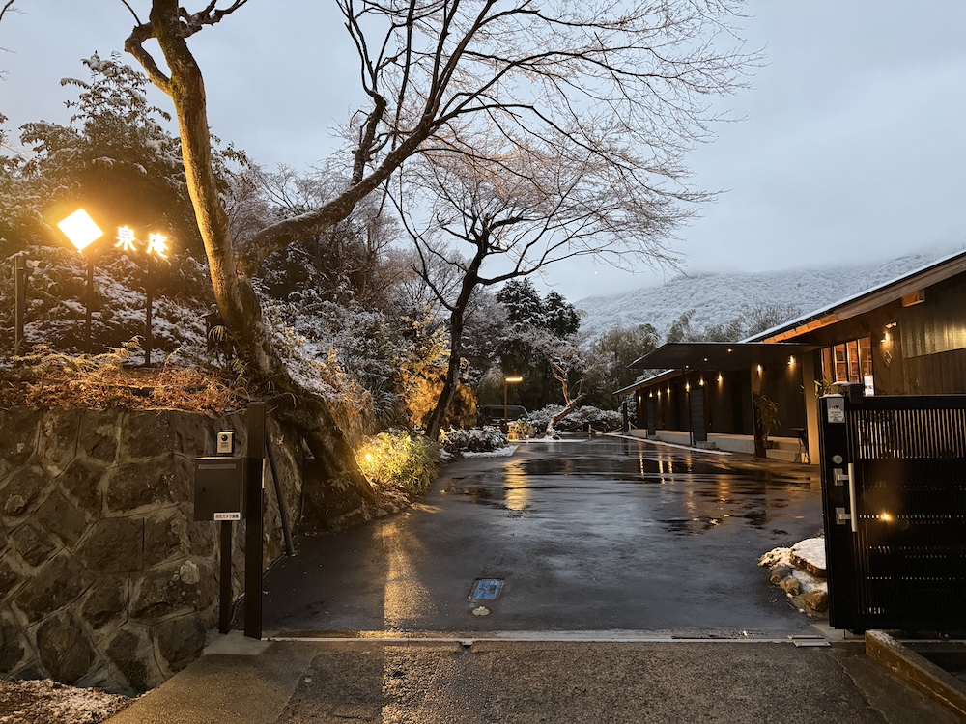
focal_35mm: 24
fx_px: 670
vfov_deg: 56.8
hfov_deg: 71.6
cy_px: 362
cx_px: 483
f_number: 1.78
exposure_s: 1/33
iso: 640
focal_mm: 6.76
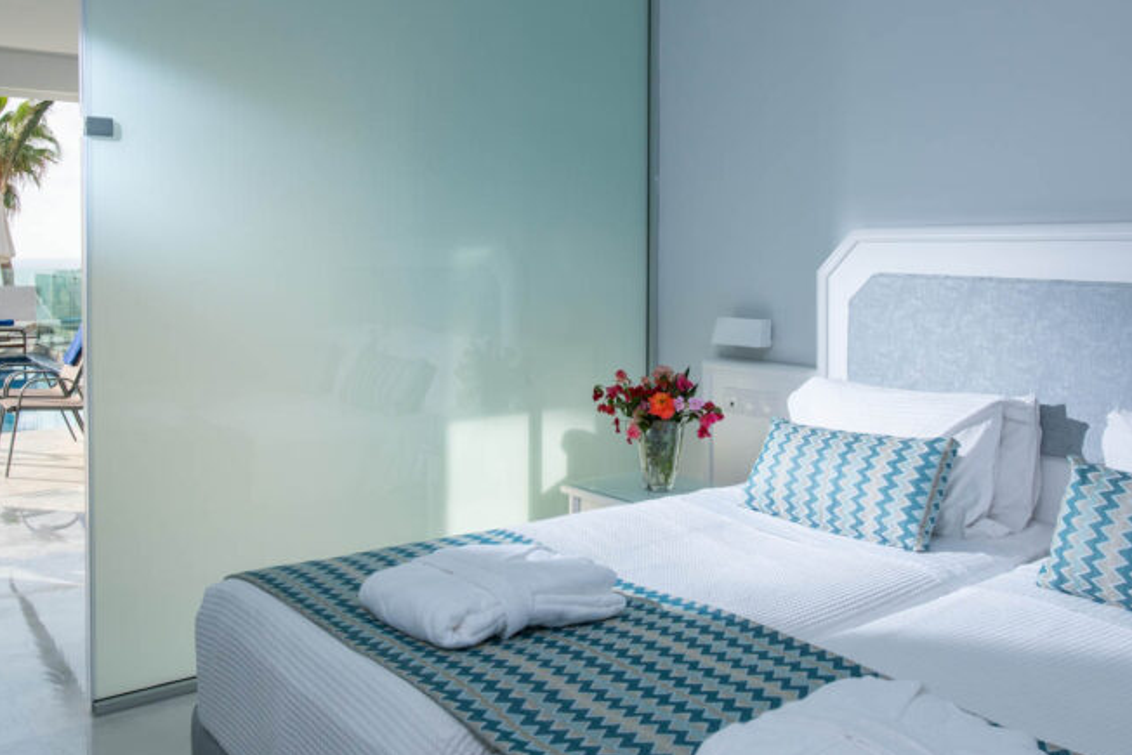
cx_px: 550
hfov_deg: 57.2
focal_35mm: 33
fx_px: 1038
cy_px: 287
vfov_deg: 39.7
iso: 200
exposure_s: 1/250
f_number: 9
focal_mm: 21
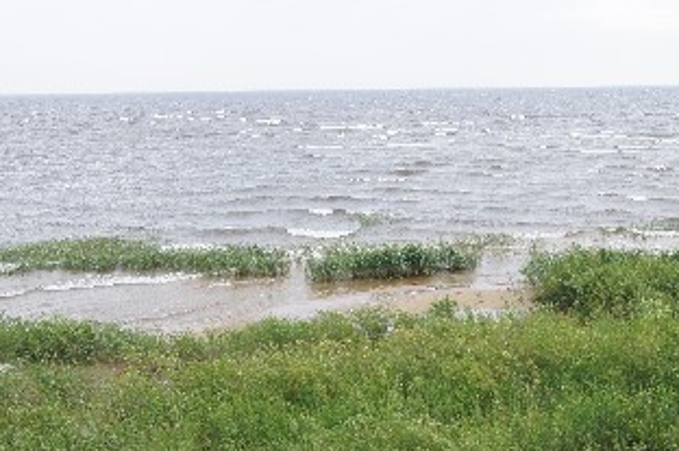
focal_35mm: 50
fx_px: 942
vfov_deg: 26.9
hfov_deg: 39.6
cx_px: 376
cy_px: 216
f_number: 4.5
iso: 100
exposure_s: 1/160
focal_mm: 26
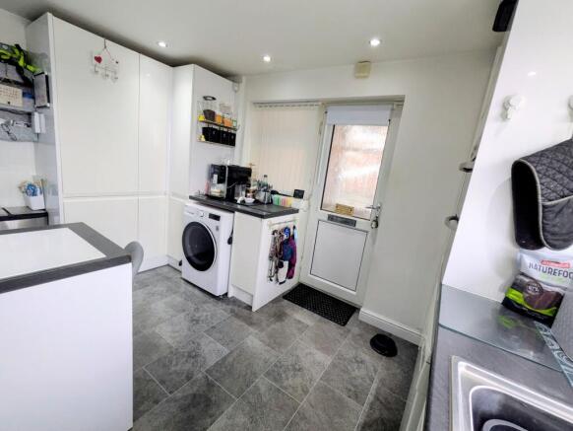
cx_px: 286
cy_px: 216
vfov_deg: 85.7
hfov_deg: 102.0
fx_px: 232
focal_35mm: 14
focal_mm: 1.83
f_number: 2.2
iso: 132
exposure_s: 1/50
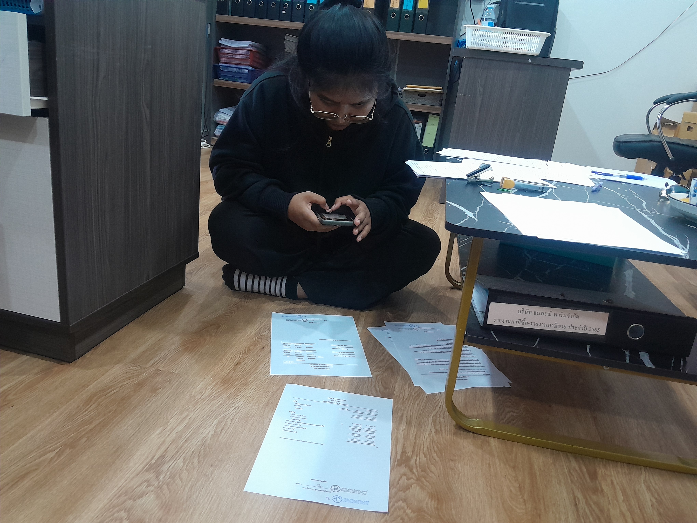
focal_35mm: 26
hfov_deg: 67.3
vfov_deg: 53.1
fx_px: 524
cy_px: 262
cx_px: 348
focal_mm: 3.98
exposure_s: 1/33
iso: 400
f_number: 1.8
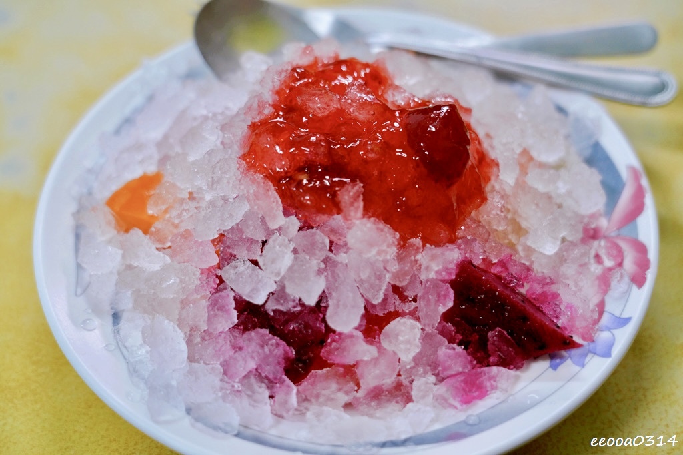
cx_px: 342
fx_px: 854
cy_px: 228
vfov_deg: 29.9
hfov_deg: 43.6
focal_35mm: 45
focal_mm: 45
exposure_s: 1/50
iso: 800
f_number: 4
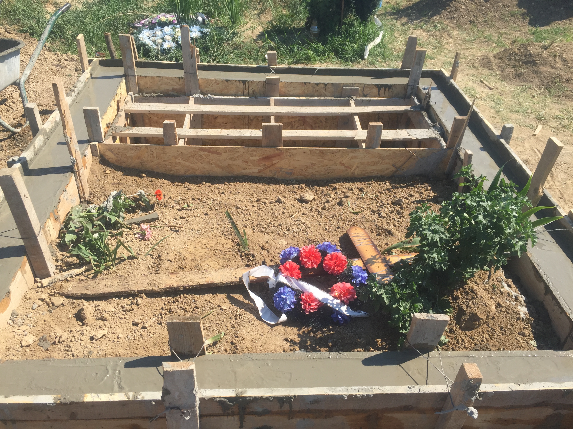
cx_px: 286
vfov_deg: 48.2
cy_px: 214
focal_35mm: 29
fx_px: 480
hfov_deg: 61.7
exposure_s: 1/1412
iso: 32
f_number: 2.2
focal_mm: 4.15
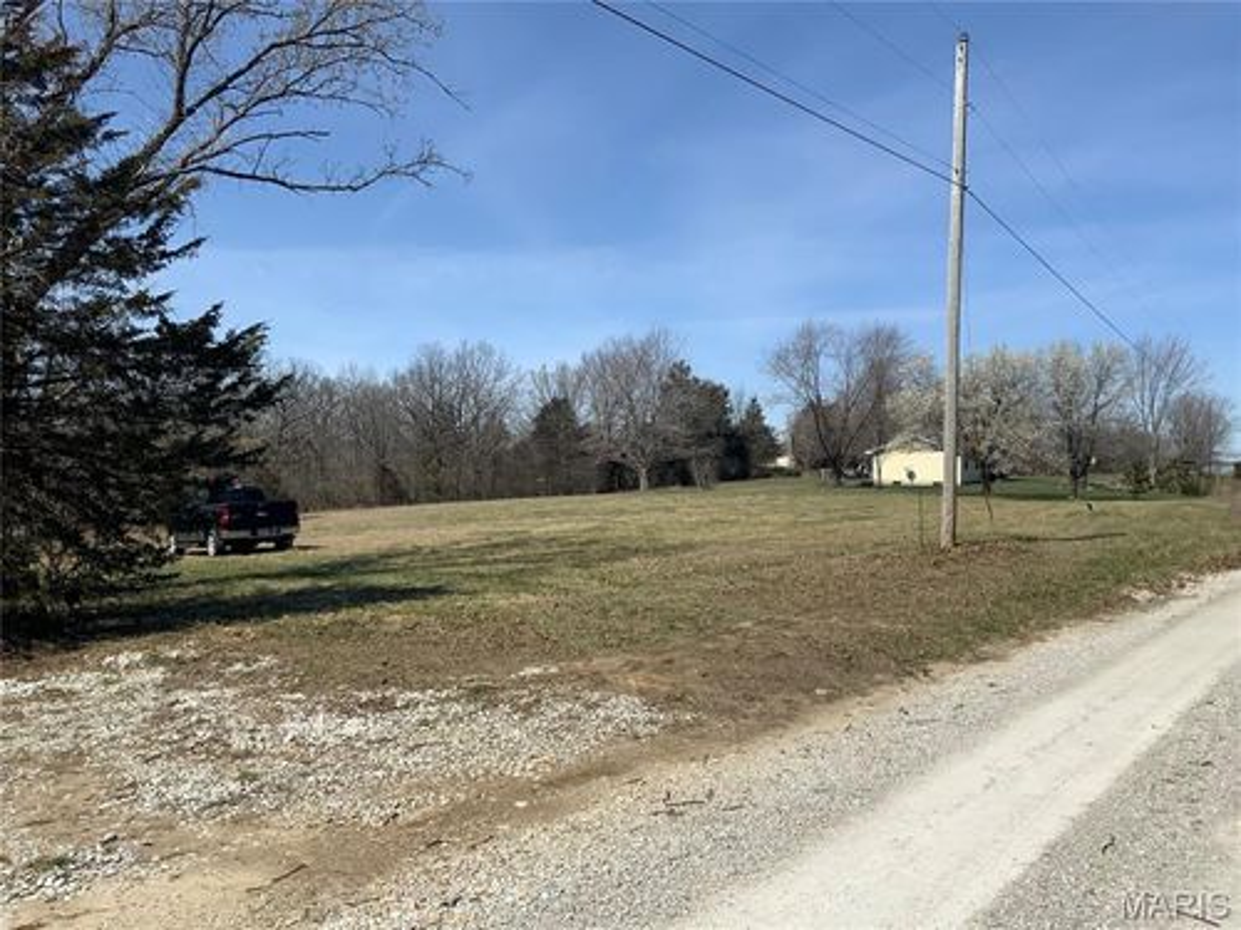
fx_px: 1040
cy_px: 465
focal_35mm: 29
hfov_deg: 61.7
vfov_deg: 48.2
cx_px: 620
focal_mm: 3
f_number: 1.8
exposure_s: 1/3534
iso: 20
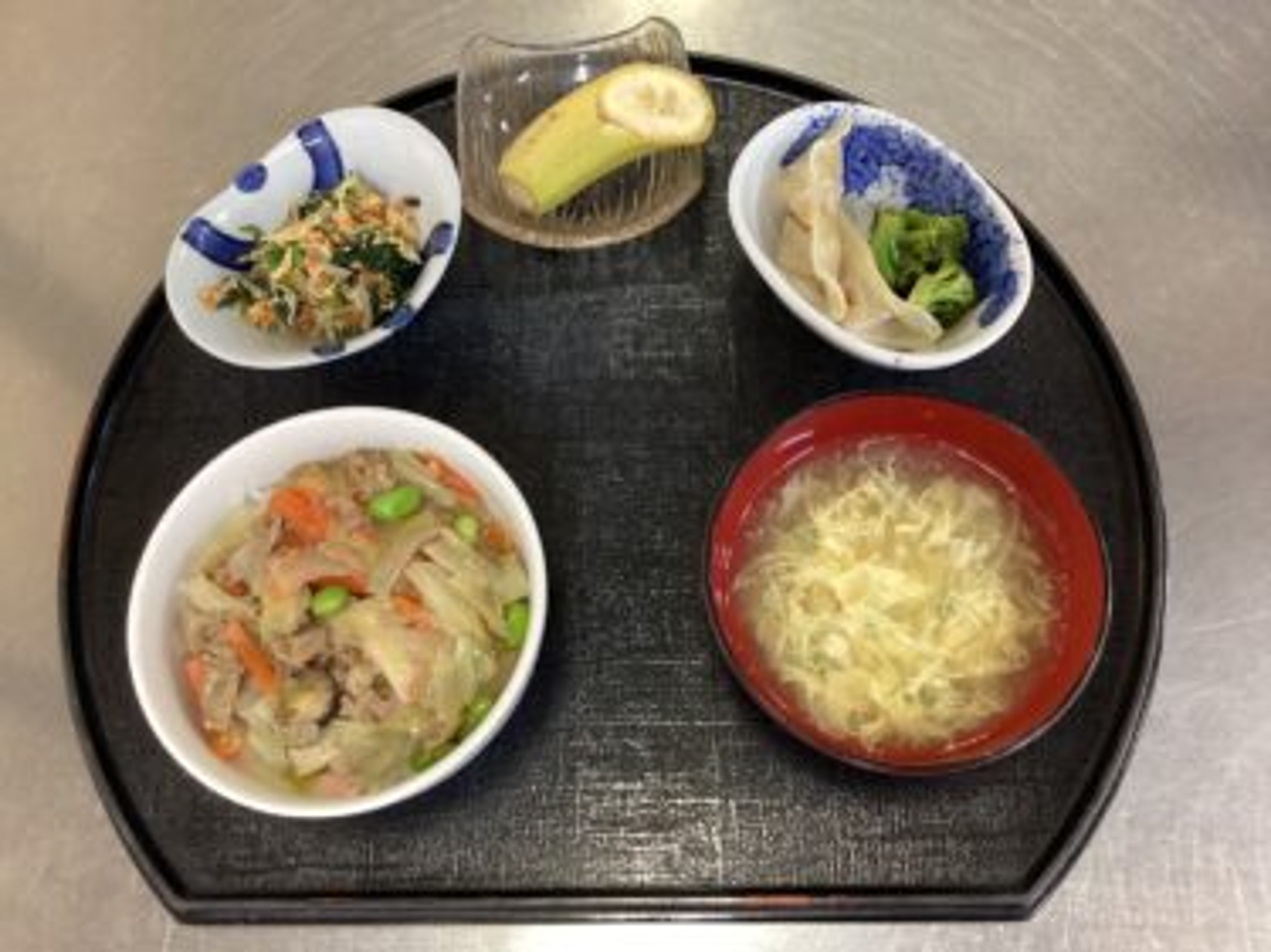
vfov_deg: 45.4
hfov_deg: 58.4
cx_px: 636
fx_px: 1138
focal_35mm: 31
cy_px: 476
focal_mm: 3.3
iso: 320
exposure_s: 1/40
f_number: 2.4
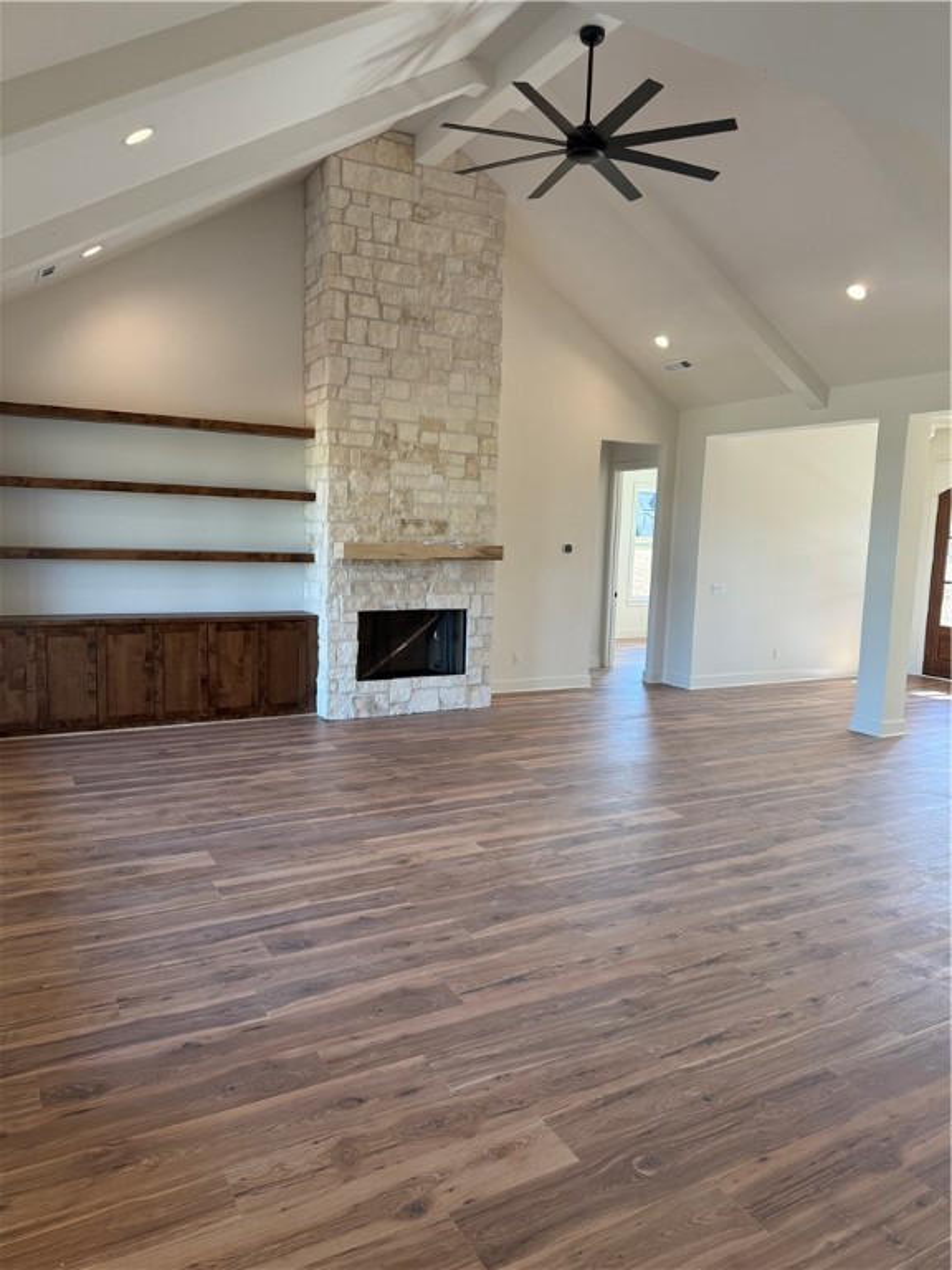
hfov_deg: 56.8
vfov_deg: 71.6
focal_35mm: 24
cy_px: 635
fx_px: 880
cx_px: 476
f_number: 1.78
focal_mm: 6.76
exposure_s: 1/172
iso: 100
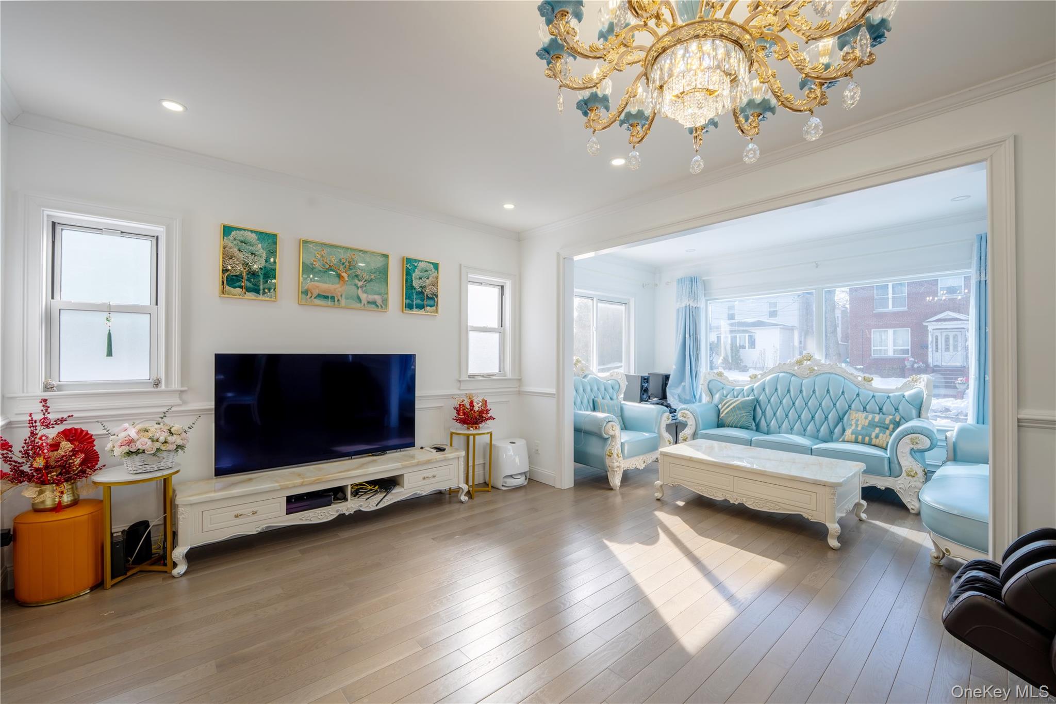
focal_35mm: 14
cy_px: 352
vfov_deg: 81.2
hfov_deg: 104.3
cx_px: 528
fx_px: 411
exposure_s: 1/80
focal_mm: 14
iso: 100
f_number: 10
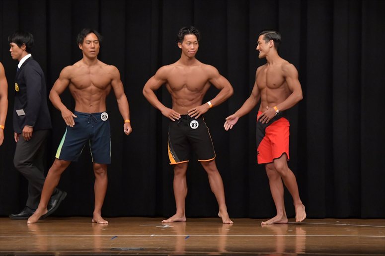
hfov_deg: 9.2
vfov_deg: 6.1
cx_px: 192
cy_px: 128
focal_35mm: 225
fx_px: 2405
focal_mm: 150
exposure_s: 1/400
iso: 6400
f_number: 5.6
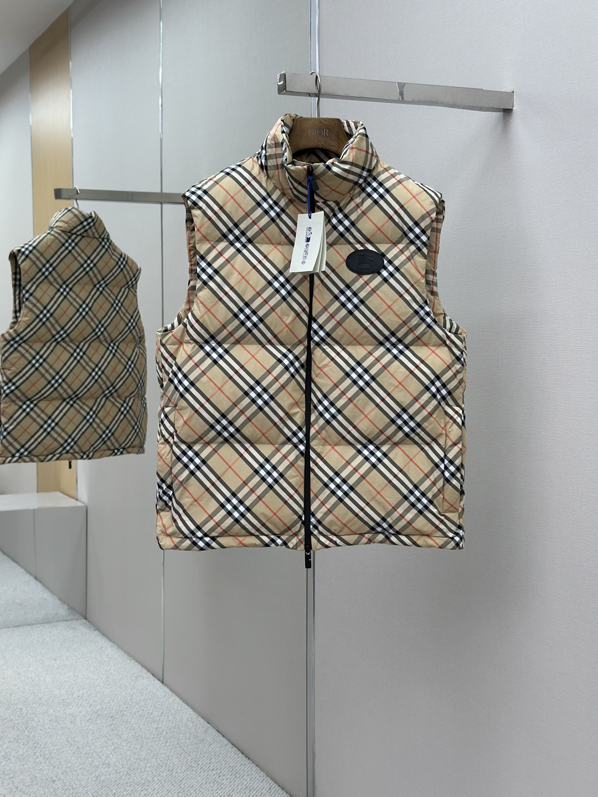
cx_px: 299
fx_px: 1106
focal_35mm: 48
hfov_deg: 30.3
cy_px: 398
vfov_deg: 39.7
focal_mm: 6.86
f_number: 1.78
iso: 80
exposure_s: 1/292
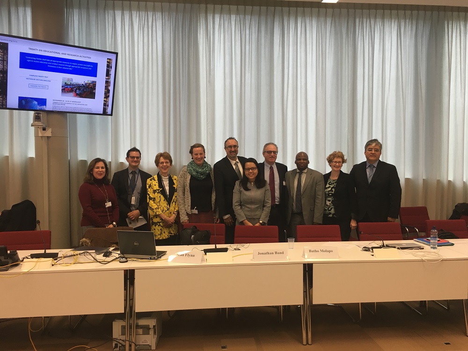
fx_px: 392
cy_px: 176
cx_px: 234
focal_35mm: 29
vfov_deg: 48.2
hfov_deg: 61.7
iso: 50
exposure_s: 1/33
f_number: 2.2
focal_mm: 4.15
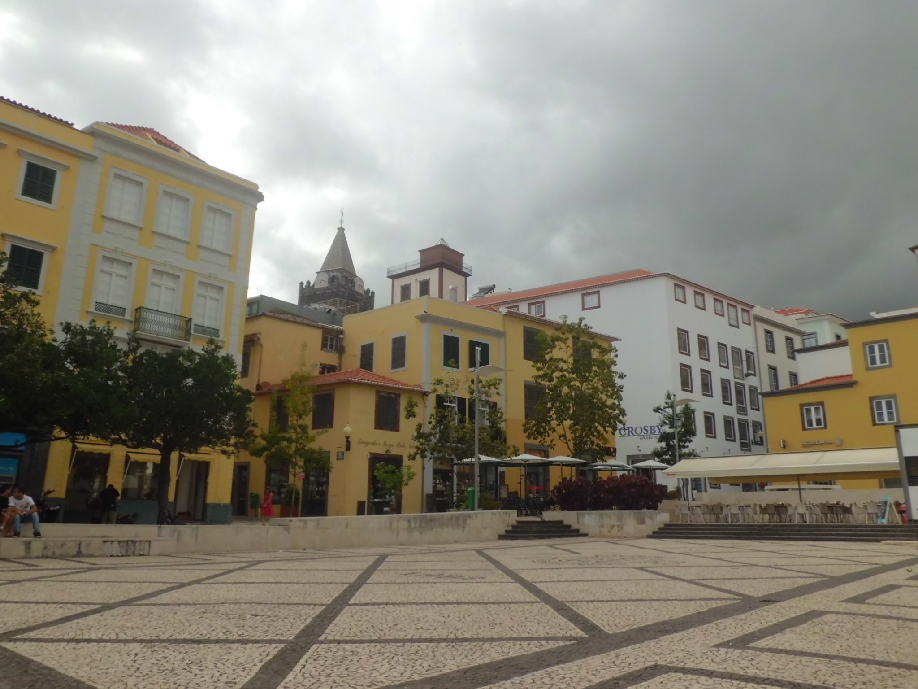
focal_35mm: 26
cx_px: 459
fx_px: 690
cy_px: 344
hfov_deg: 67.3
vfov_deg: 53.1
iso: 64
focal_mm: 4.7
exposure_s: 1/200
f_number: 7.9
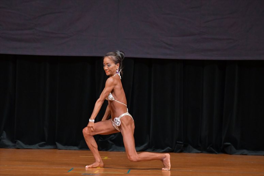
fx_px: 2199
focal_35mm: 300
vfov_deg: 4.6
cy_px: 88
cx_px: 132
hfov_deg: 6.9
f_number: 5.6
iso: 4000
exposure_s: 1/400
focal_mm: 200
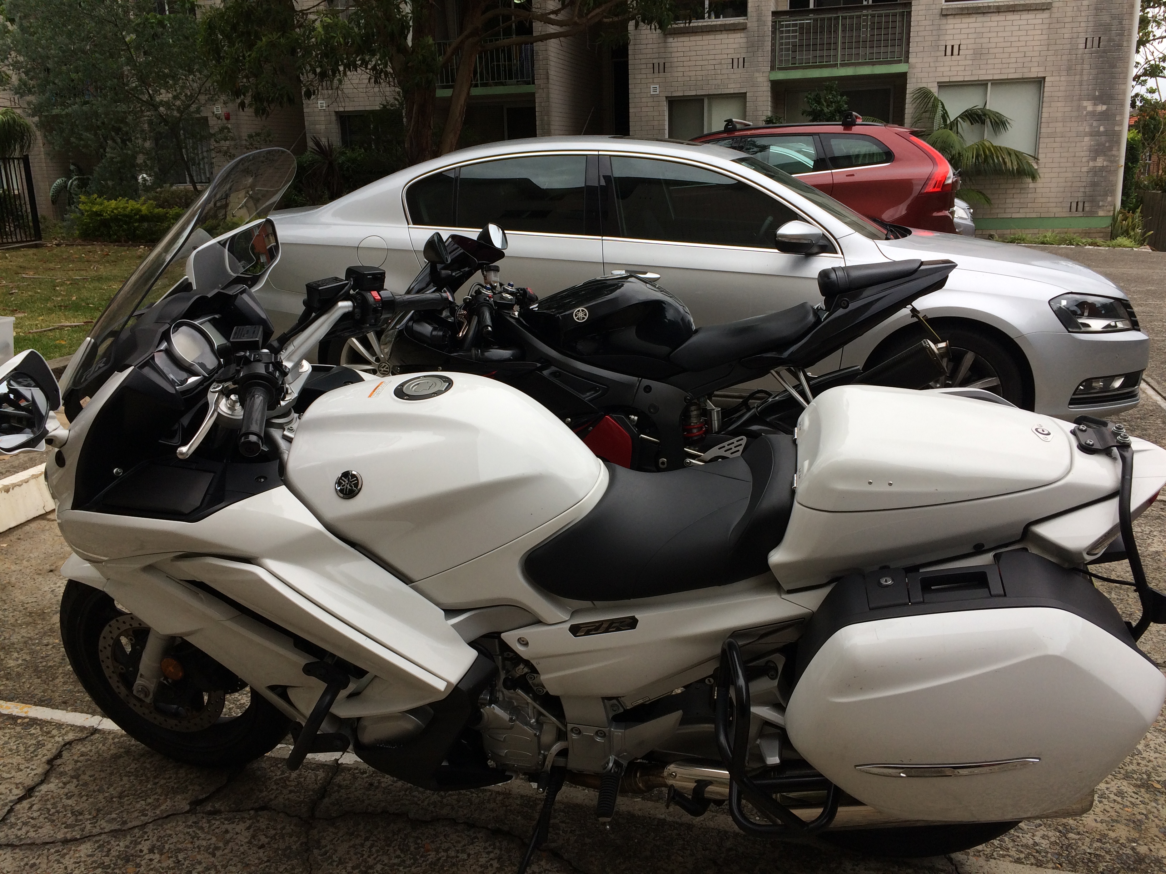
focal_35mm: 29
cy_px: 437
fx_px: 977
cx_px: 583
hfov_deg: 61.7
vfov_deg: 48.2
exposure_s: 1/260
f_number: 2.2
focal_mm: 4.15
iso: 32
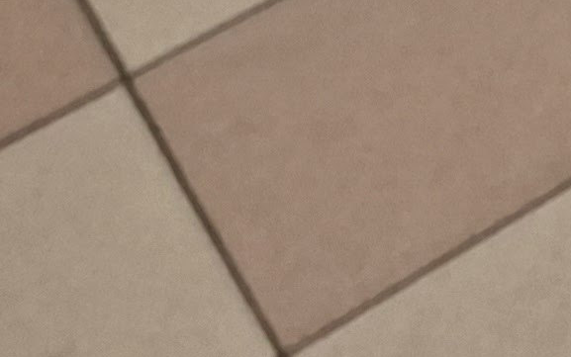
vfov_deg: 6.3
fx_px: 2631
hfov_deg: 9.4
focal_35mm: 169
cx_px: 1789
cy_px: -1099
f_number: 1.8
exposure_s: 1/100
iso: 200
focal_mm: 5.54
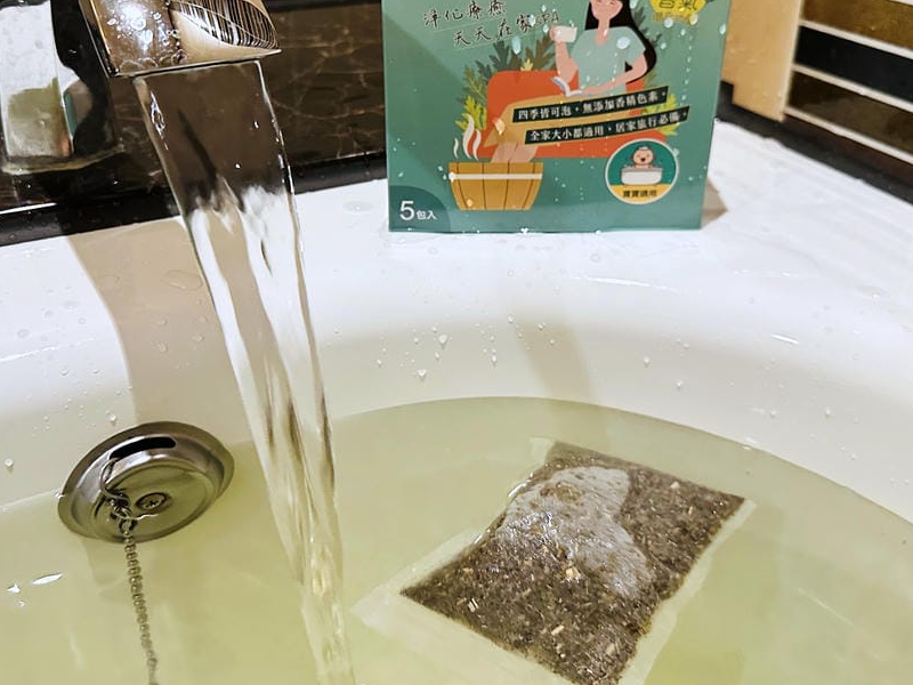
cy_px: 216
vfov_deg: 39.1
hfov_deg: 51.3
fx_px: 950
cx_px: 434
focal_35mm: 36
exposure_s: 1/60
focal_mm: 6.86
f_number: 1.78
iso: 500
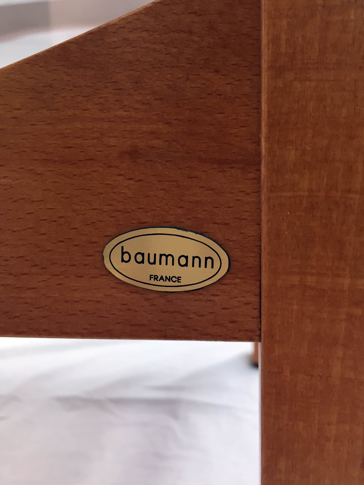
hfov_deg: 48.2
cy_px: 242
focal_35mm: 29
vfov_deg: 61.7
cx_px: 182
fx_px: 407
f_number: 2.2
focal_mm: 4.15
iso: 40
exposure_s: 1/33
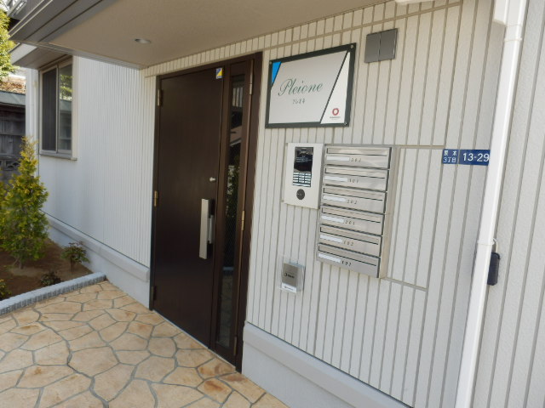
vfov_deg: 56.8
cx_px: 272
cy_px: 204
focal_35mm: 24
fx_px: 378
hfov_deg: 71.6
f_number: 3
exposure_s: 1/200
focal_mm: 4.2
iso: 80
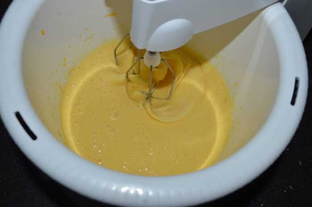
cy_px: 104
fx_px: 312
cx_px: 156
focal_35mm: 36
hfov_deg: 53.2
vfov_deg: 36.8
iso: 100
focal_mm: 24
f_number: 8
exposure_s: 1/60
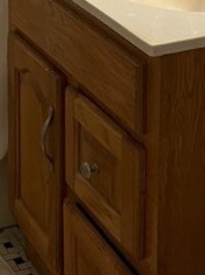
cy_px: -162
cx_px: -43
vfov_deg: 17.4
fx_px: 783
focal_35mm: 99
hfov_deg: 14.4
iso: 80
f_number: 1.8
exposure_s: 1/60
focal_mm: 4.25
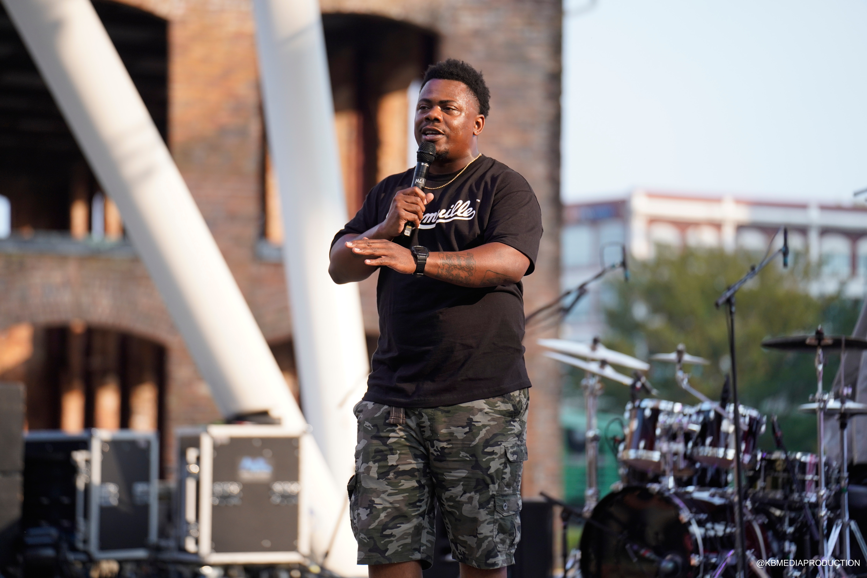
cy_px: 289
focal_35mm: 139
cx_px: 434
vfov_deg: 9.9
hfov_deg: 14.8
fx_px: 3347
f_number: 2.8
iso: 500
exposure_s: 1/2500
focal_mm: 139
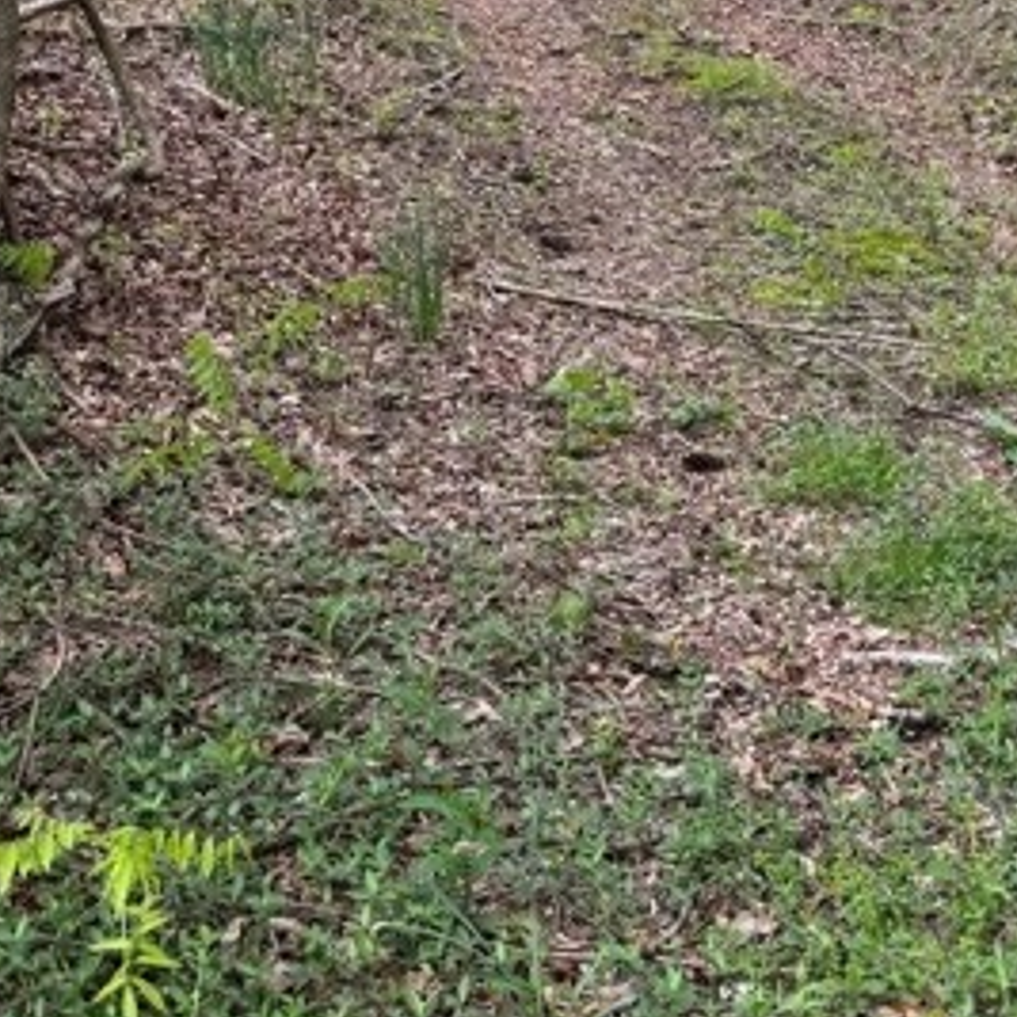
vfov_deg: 26.1
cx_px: 731
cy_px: -95
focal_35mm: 61
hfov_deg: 27.9
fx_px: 2028
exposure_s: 1/439
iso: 80
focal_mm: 6.76
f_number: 1.78
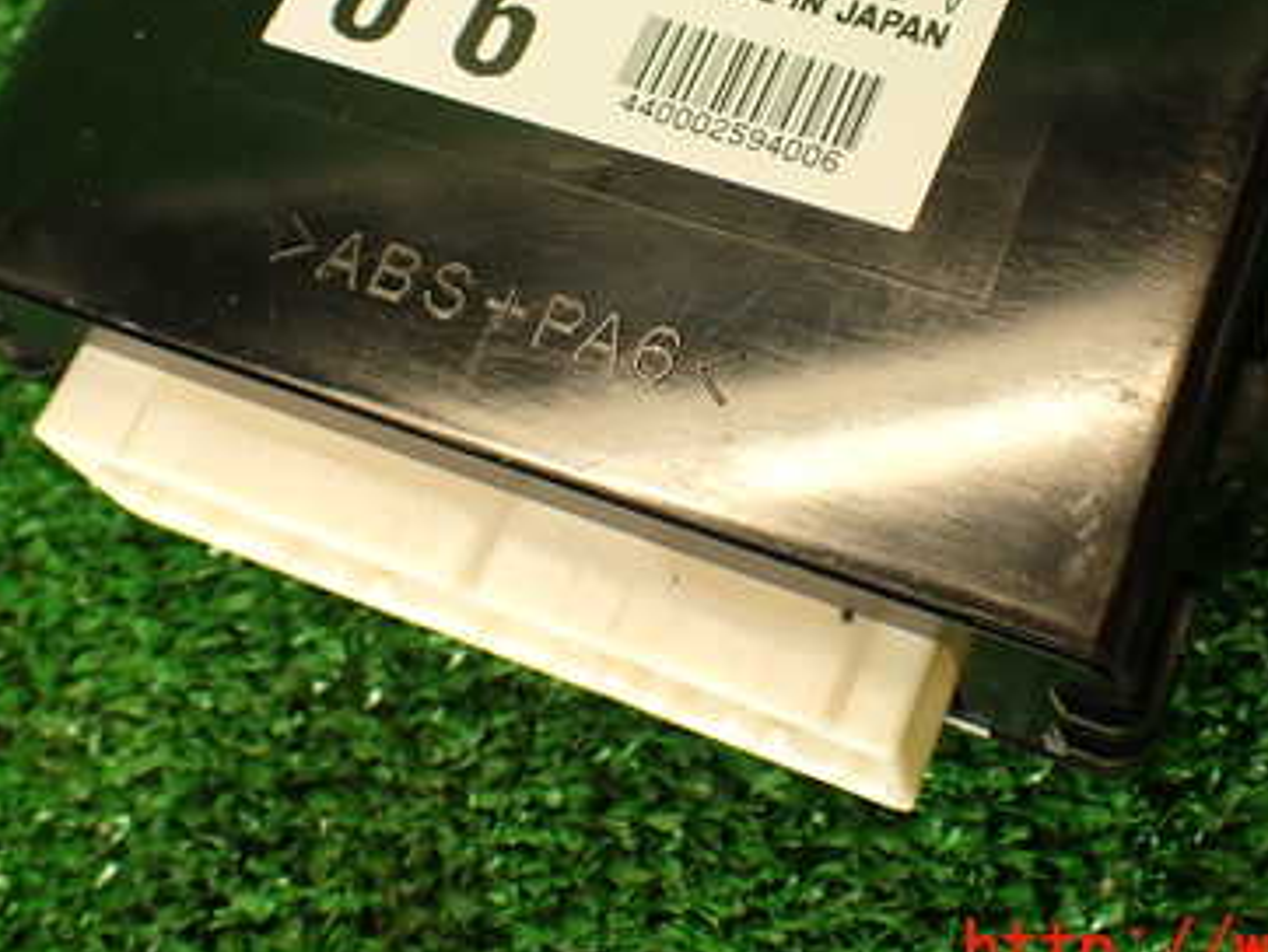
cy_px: 210
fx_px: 1943
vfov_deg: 27.1
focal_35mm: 53
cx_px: 704
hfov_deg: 36.1
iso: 160
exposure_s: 1/60
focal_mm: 5.79
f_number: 2.4
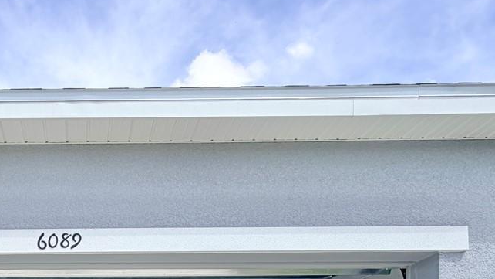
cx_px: 71
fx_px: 499
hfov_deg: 48.5
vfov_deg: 25.4
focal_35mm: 38
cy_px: 390
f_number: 2.2
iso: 20
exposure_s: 1/841
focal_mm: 2.22
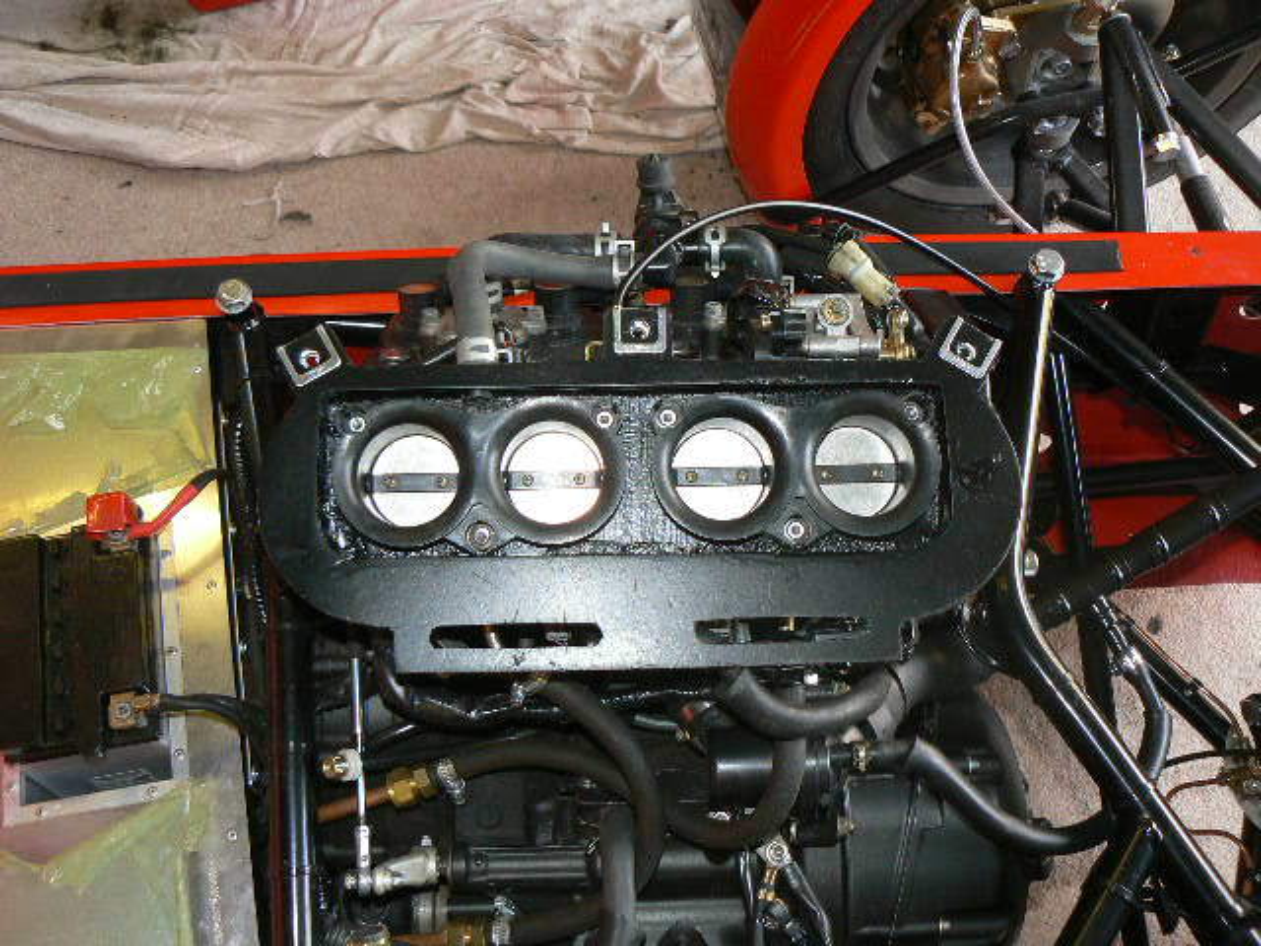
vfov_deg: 39.7
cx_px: 630
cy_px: 473
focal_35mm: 36
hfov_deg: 51.4
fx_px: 1311
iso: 100
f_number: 2.8
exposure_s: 1/30
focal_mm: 6
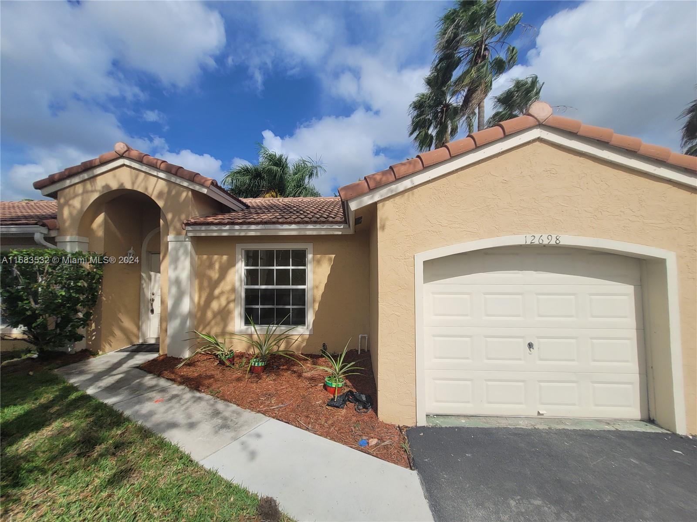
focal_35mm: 13
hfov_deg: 106.2
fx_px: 262
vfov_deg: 89.9
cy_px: 261
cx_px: 348
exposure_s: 1/3109
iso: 40
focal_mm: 1.74
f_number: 2.2
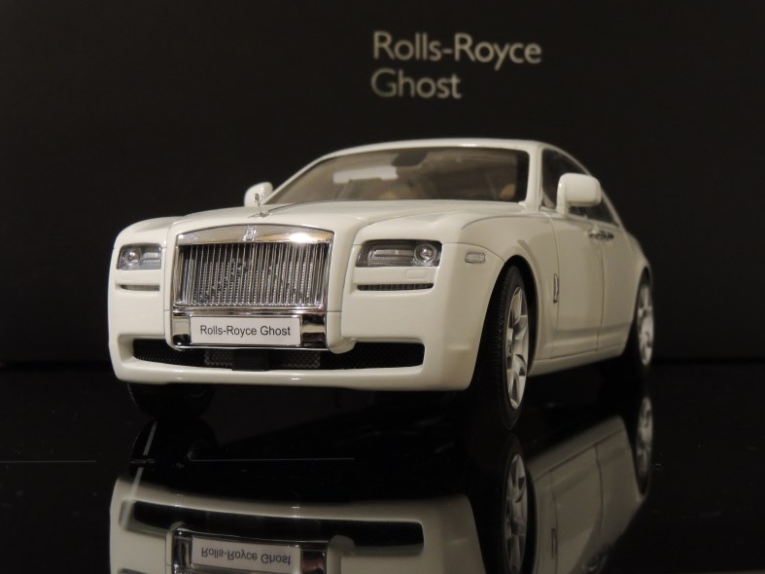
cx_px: 384
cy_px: 283
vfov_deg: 24.0
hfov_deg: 31.7
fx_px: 1348
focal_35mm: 61
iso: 400
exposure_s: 1/4
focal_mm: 10.7
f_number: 3.7
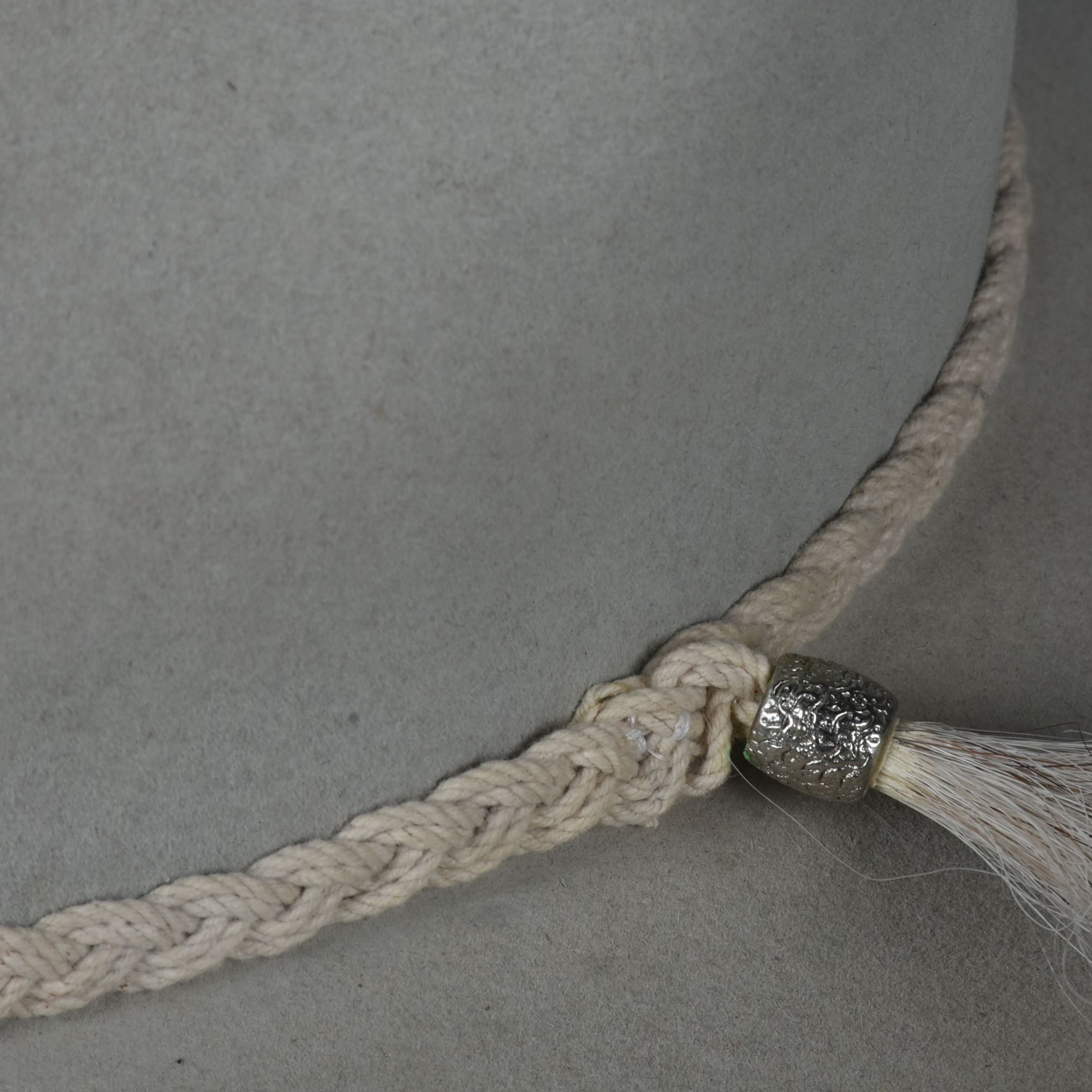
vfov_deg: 6.5
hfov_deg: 6.5
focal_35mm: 268
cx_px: 651
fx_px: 9565
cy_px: 545
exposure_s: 1/125
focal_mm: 140
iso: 200
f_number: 20
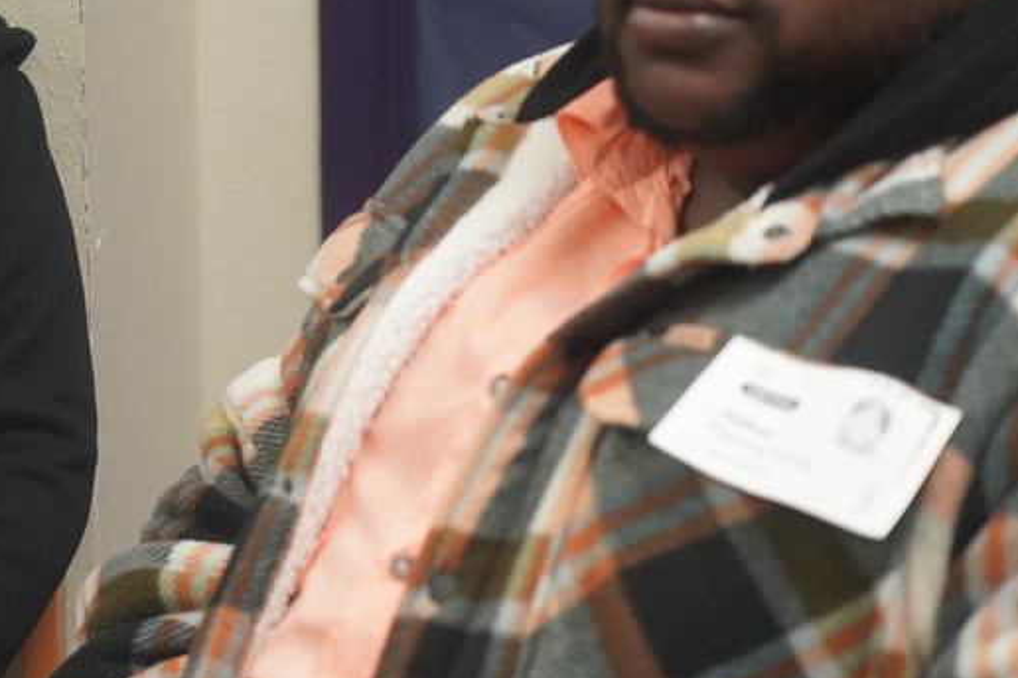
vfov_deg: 11.3
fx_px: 3421
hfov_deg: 16.7
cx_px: 148
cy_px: 98
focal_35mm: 121
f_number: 4
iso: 6400
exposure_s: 1/160
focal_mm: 61
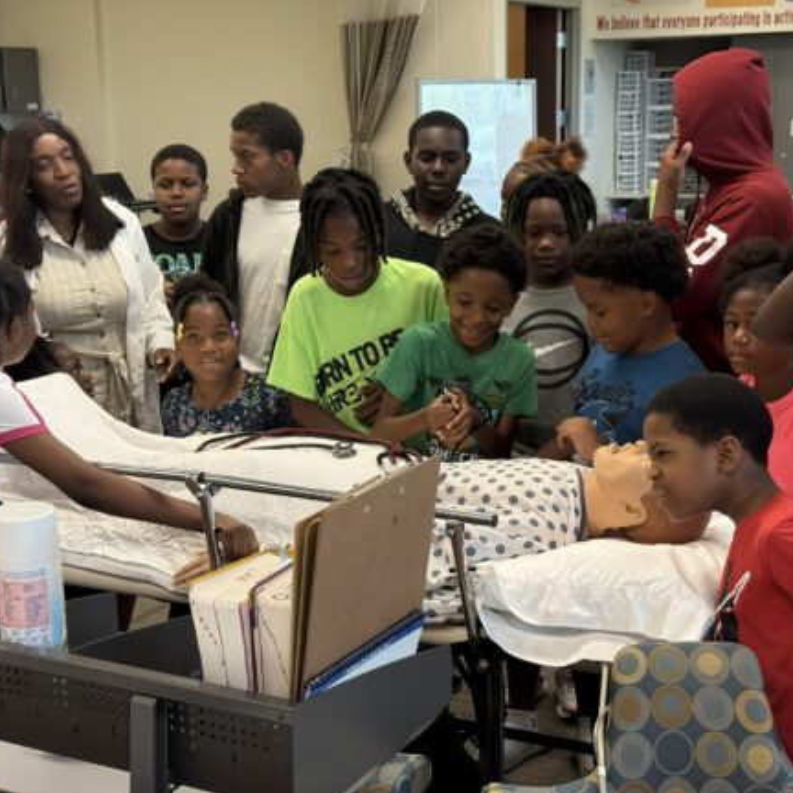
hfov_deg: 30.0
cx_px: 424
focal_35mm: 57
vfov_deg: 30.0
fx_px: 1477
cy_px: 397
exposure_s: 1/120
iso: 320
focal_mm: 6.76
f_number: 1.78
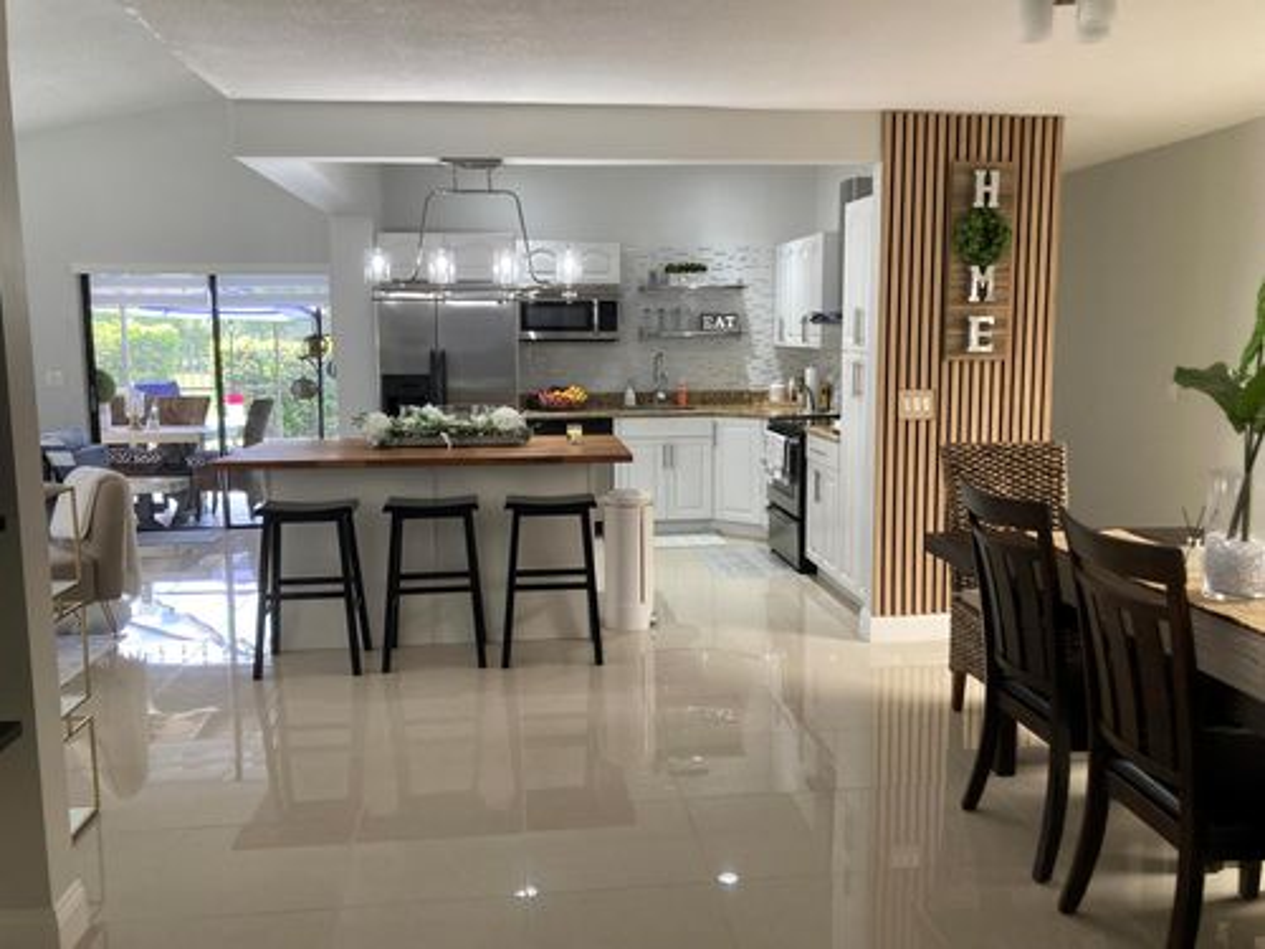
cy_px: 474
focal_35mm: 28
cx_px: 632
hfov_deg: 63.4
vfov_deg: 49.7
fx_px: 1023
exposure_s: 1/60
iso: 80
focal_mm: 3.99
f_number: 1.8
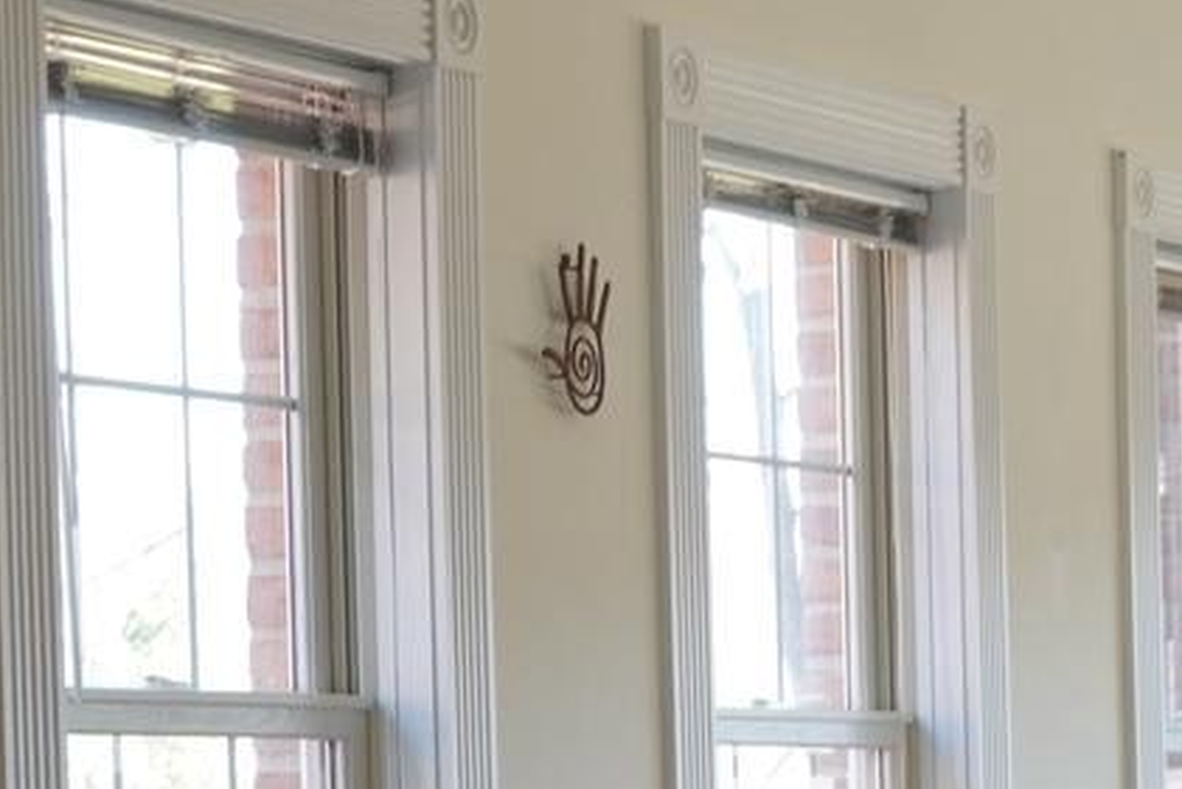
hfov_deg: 11.4
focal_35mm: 175
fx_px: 5747
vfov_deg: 7.8
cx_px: 1609
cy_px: 1009
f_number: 4
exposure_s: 1/60
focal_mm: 24
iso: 400
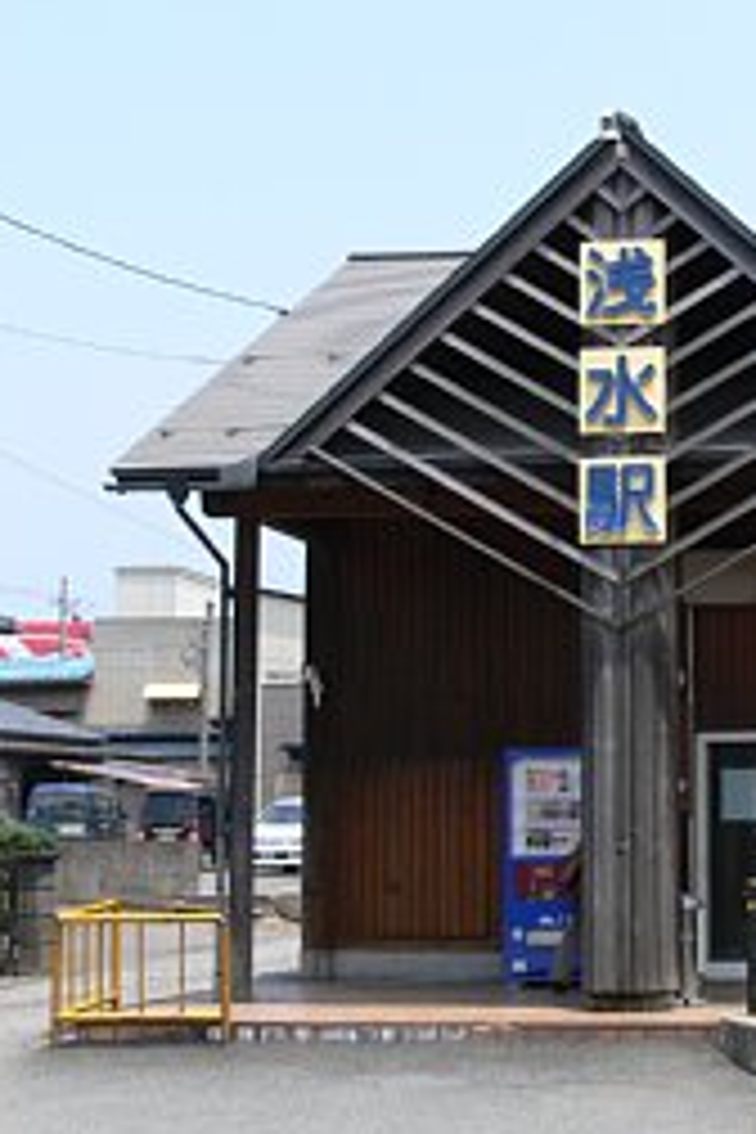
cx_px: 850
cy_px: 531
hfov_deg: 18.4
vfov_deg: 28.4
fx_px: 2236
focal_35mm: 71
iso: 80
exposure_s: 1/250
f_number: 5.6
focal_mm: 9.2
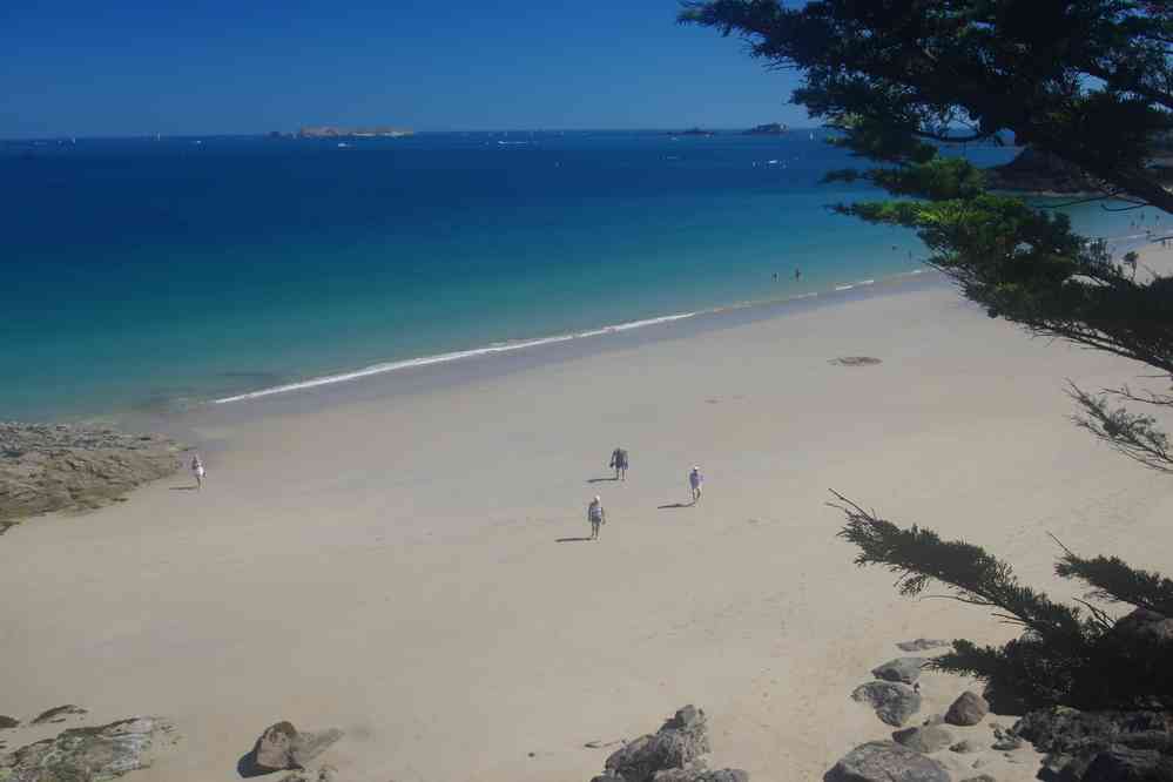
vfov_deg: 36.9
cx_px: 586
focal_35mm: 36
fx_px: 1173
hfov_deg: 53.1
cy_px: 391
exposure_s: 1/100
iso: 200
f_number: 11
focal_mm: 24
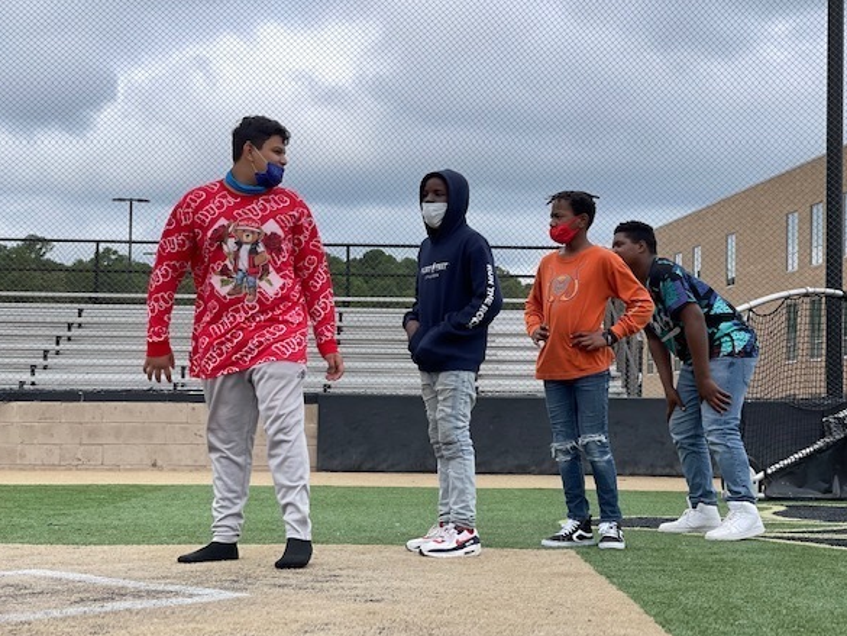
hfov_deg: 27.8
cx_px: 446
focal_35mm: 70
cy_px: 319
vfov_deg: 21.0
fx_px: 1713
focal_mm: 7.5
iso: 20
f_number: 2.2
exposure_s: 1/881
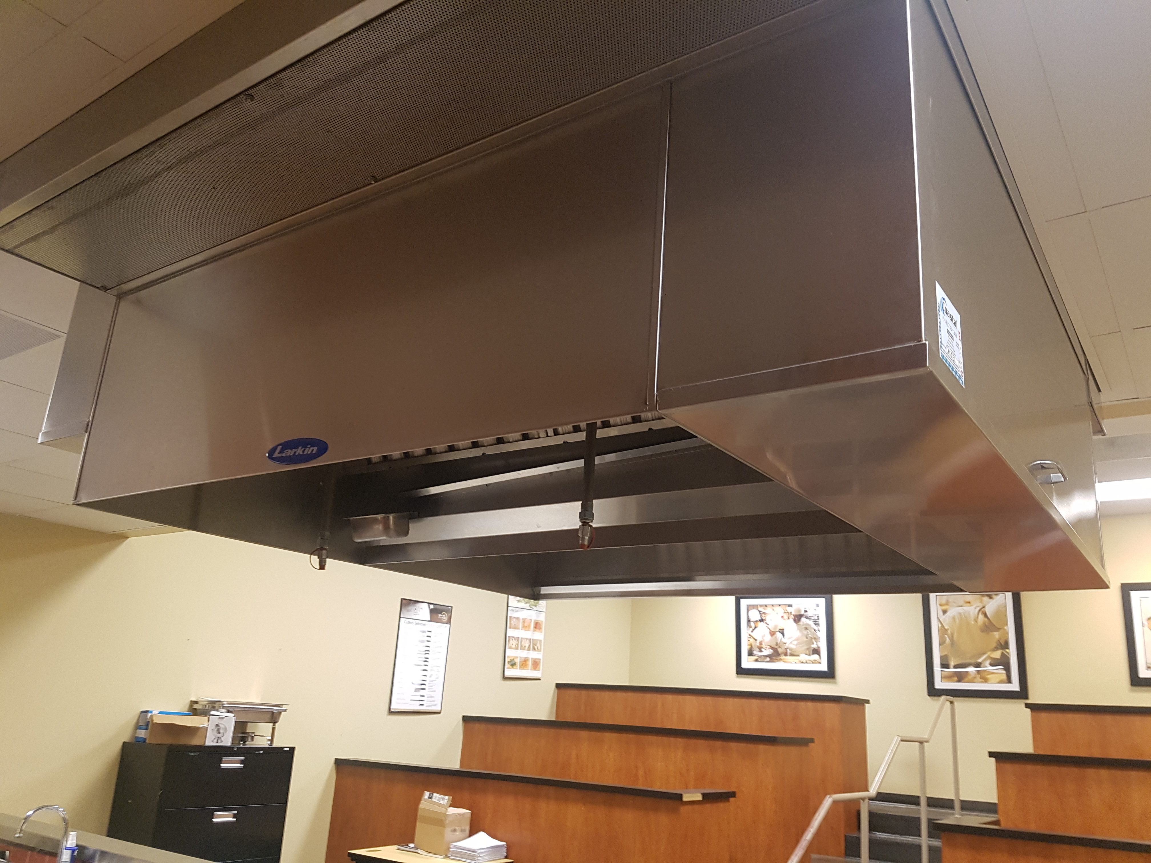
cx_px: 576
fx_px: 865
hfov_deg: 67.3
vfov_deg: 53.1
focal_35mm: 26
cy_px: 432
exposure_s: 1/30
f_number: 1.7
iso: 160
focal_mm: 4.2
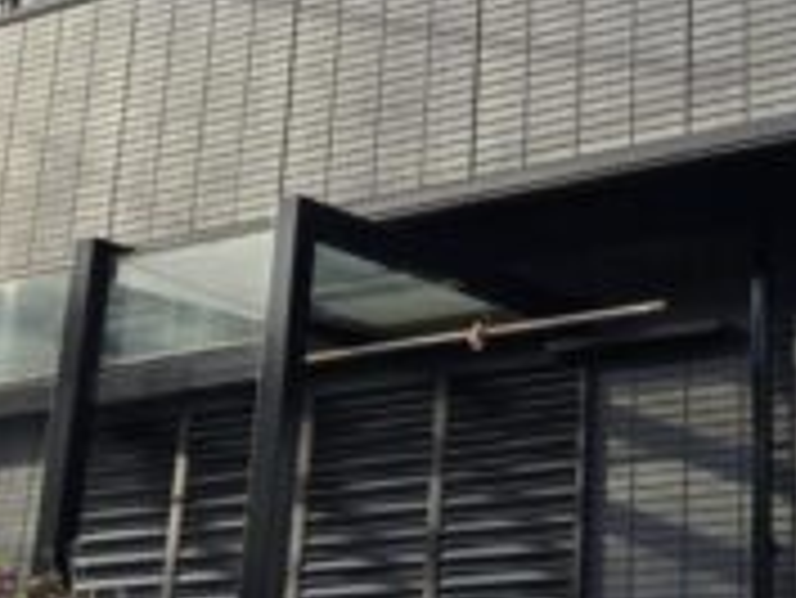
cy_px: 34
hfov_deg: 21.1
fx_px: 2117
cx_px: 612
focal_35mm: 92
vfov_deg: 15.8
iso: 25
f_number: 1.8
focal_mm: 5.4
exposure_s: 1/937
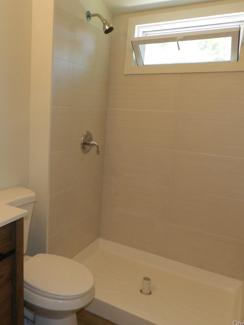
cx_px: 57
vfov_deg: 58.3
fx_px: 291
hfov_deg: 43.8
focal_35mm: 31
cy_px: 164
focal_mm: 4
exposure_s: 1/30
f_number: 3.4
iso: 200
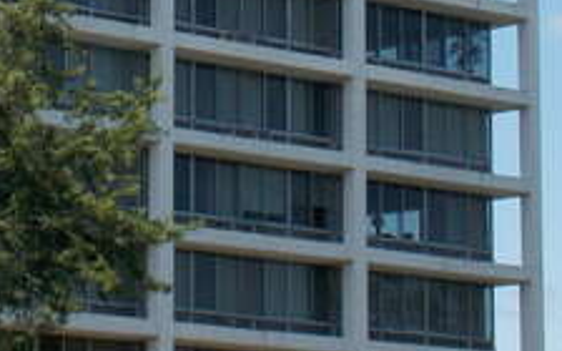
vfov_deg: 6.7
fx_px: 3017
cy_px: 80
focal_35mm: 197
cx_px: 15
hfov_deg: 10.6
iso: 80
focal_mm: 9.3
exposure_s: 1/640
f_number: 3.9
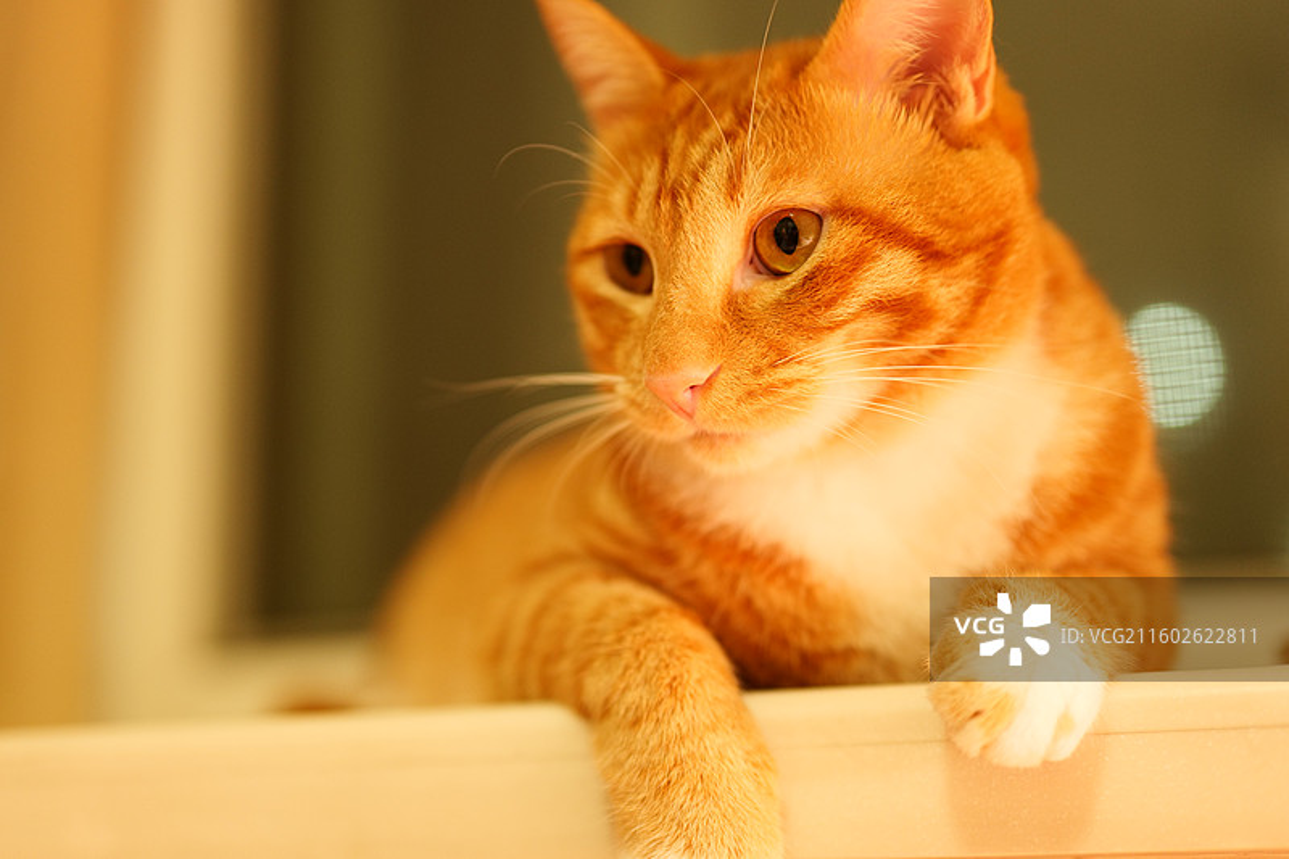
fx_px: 1790
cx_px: 644
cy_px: 430
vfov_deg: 27.0
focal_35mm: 50
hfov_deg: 39.6
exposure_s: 1/25
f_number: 1.8
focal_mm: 50
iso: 1600
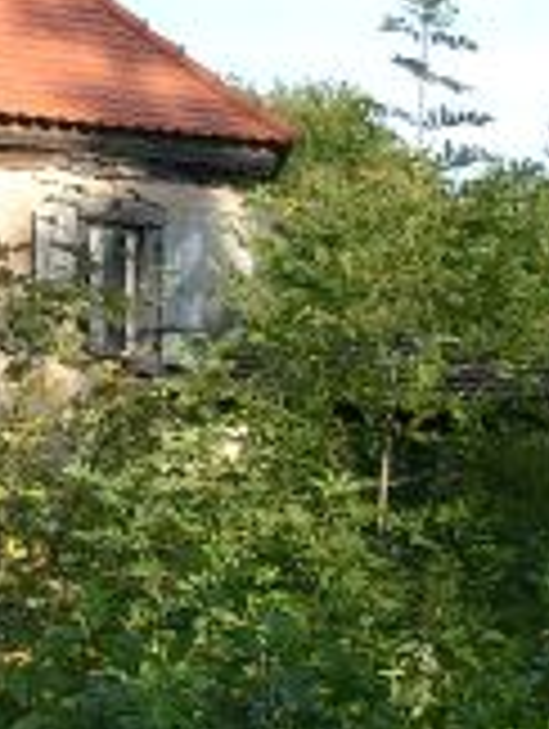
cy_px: 468
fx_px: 4682
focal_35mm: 222
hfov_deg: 6.6
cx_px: -180
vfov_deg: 8.9
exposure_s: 1/281
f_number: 4
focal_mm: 12.52
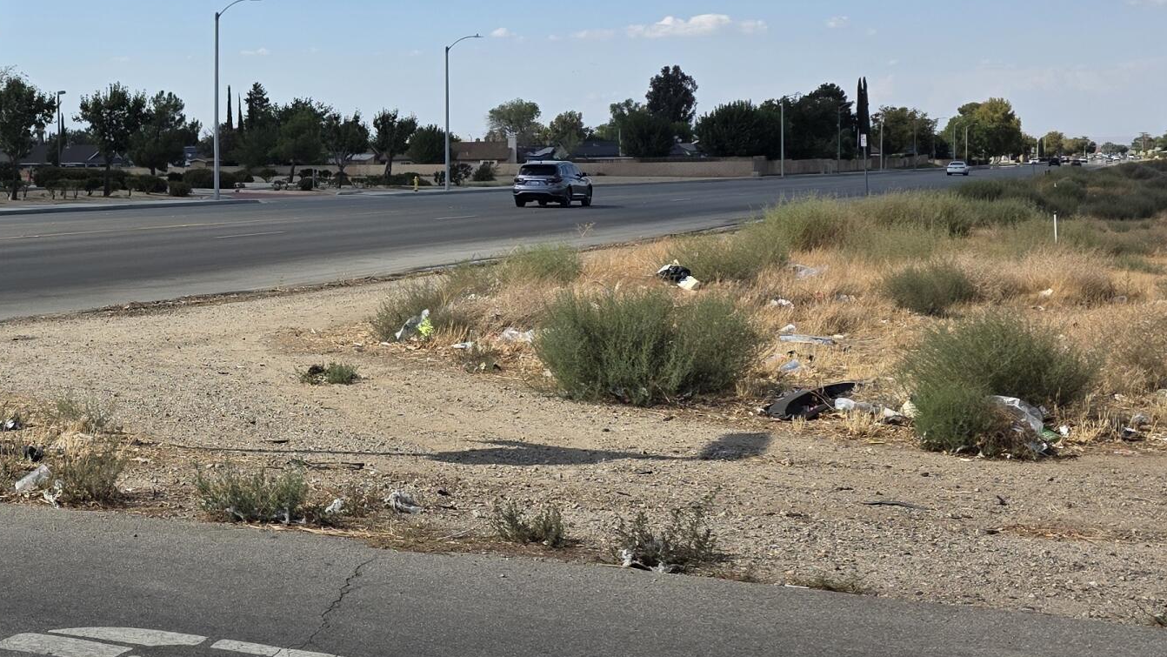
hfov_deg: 34.6
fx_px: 1733
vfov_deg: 21.4
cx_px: 68
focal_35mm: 56
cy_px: 213
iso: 80
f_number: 1.7
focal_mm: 6.3
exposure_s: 1/7626
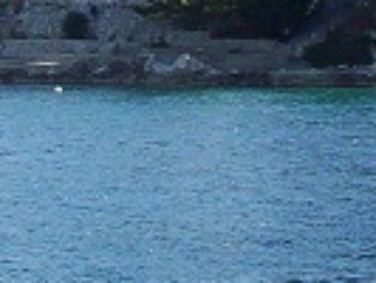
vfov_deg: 7.7
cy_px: -24
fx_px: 2087
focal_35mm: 192
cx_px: 106
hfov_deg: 10.3
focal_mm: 5.26
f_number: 3.84
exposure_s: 1/723
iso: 100
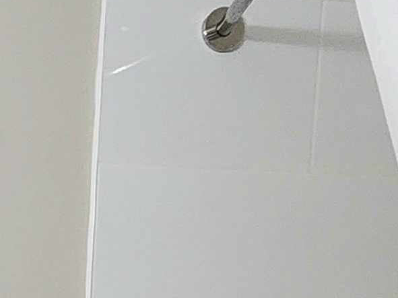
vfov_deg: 14.6
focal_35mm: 88
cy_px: 548
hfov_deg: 18.4
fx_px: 1012
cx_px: -280
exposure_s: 1/60.2
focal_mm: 2.2
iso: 400
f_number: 2.2
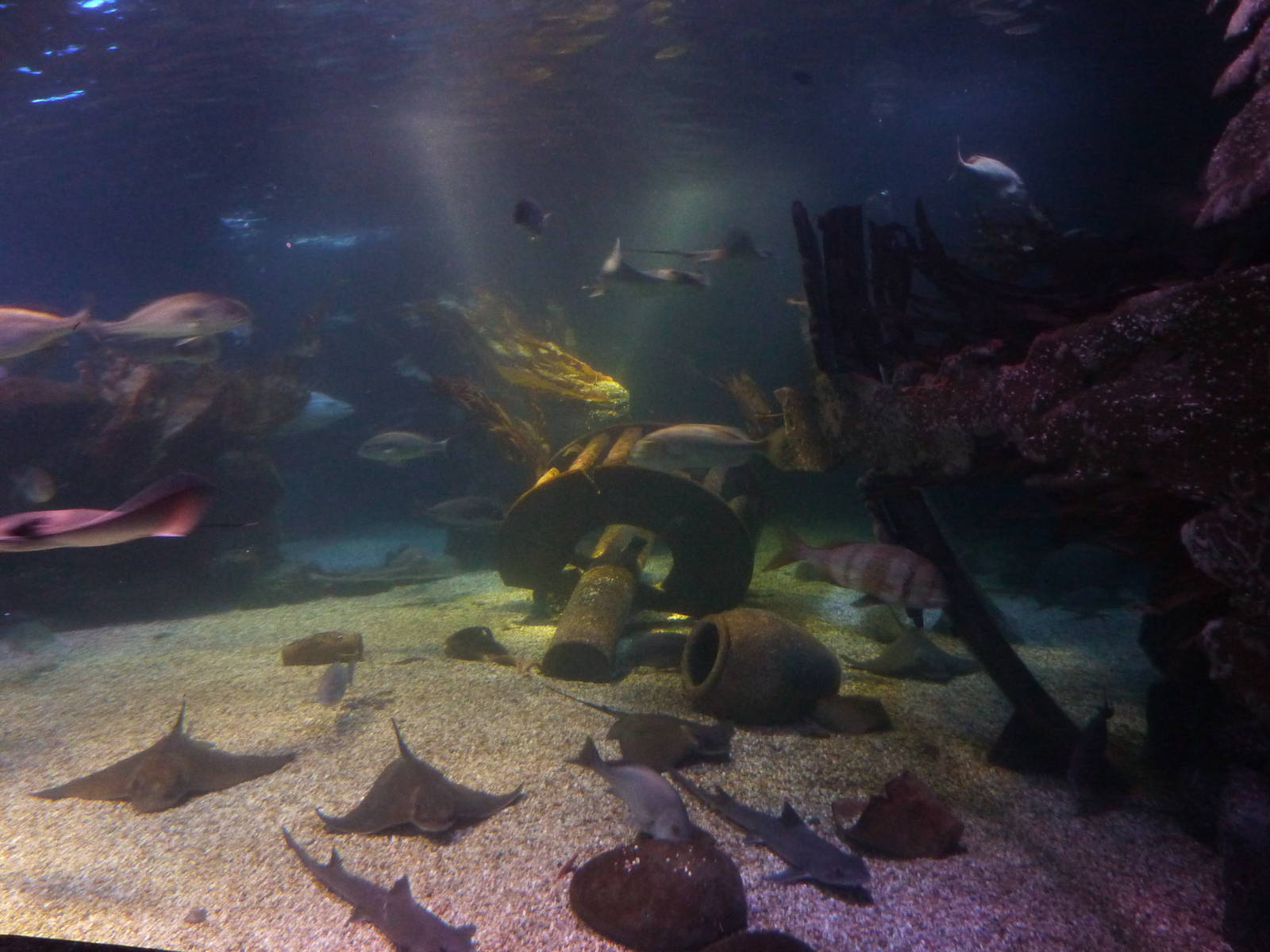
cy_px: 476
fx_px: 917
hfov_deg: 69.4
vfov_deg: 54.9
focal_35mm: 25
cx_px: 635
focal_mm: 4.1
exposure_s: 1/8
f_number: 3.3
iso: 400
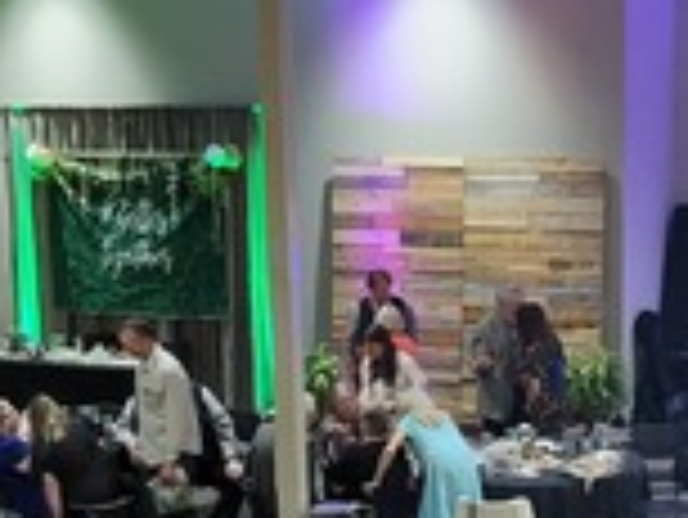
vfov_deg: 14.2
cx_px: 373
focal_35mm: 102
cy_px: 577
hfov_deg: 19.2
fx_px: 2029
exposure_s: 1/24
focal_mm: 5.4
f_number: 1.8
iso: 640
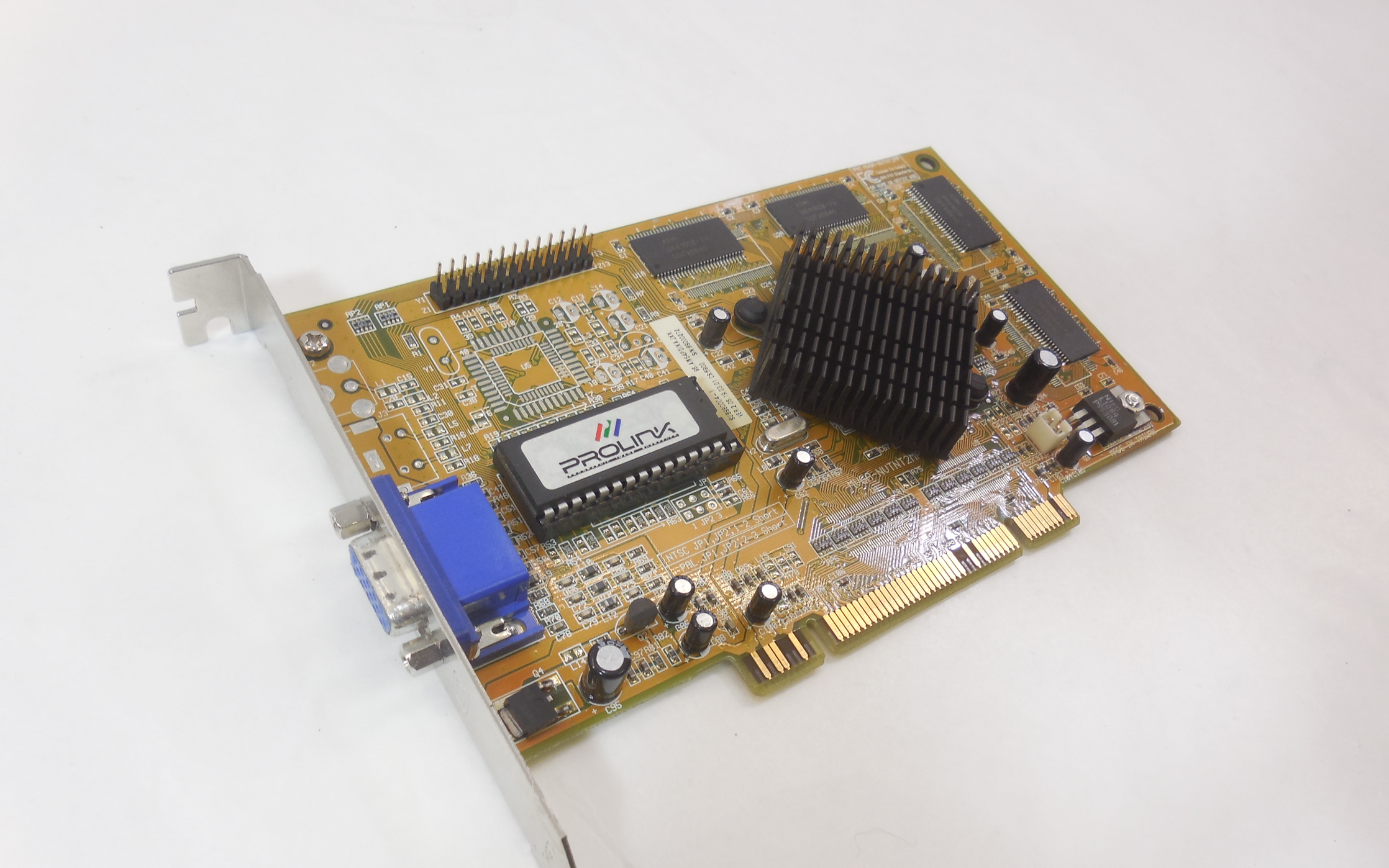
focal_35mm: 28
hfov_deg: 66.5
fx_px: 1060
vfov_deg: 44.4
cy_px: 508
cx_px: 699
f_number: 3.5
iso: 125
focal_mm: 4.6
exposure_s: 1/30
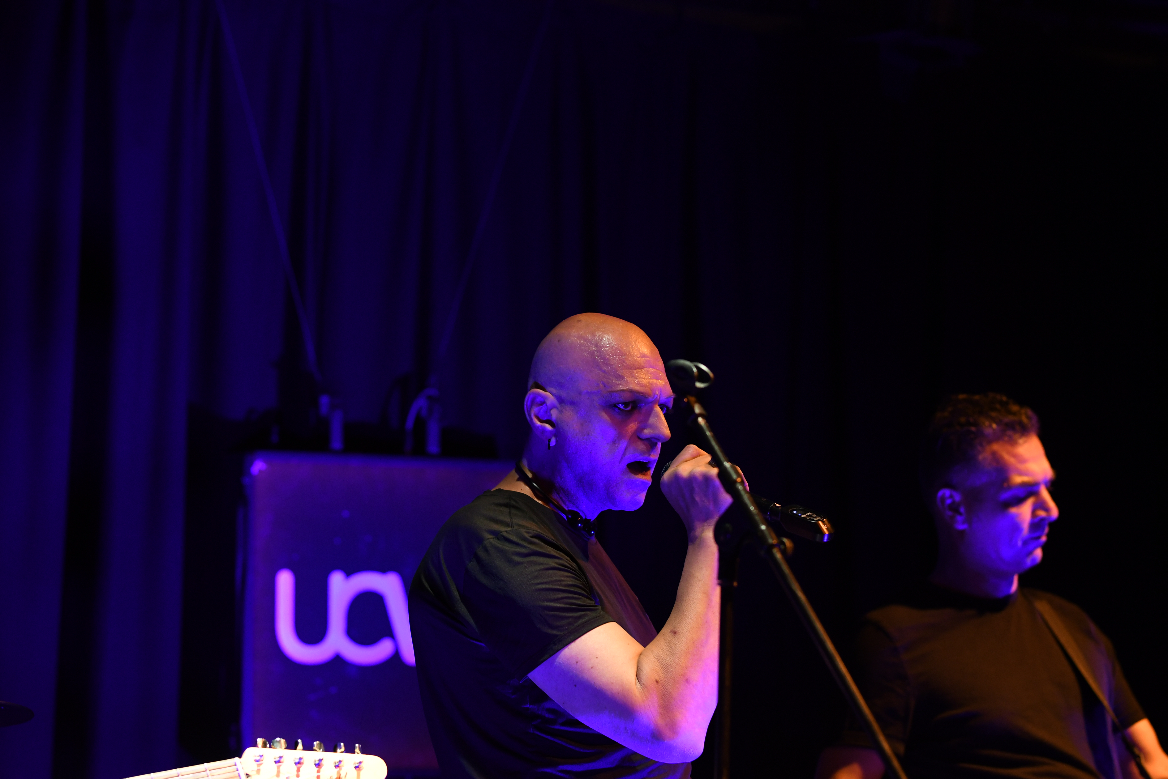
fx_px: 4120
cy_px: 390
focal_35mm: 127
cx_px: 584
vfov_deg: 10.8
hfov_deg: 16.1
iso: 1000
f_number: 2.5
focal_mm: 85
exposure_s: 1/320
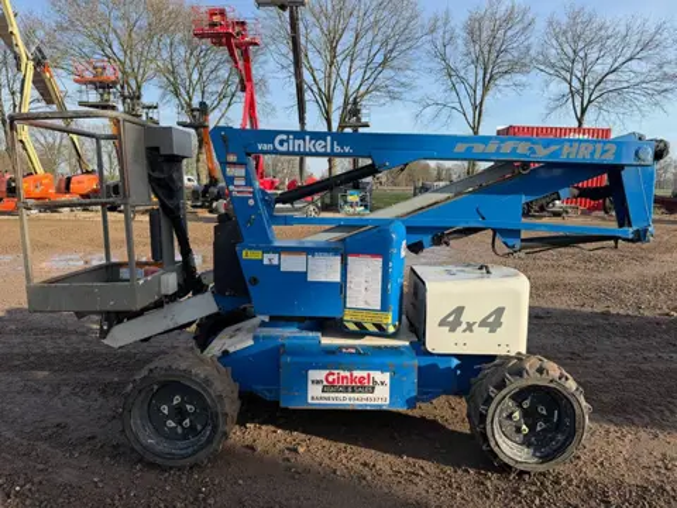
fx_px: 469
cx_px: 338
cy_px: 254
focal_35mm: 24
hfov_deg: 71.6
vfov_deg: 56.8
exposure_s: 1/2299
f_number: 1.78
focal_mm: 6.76
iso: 80
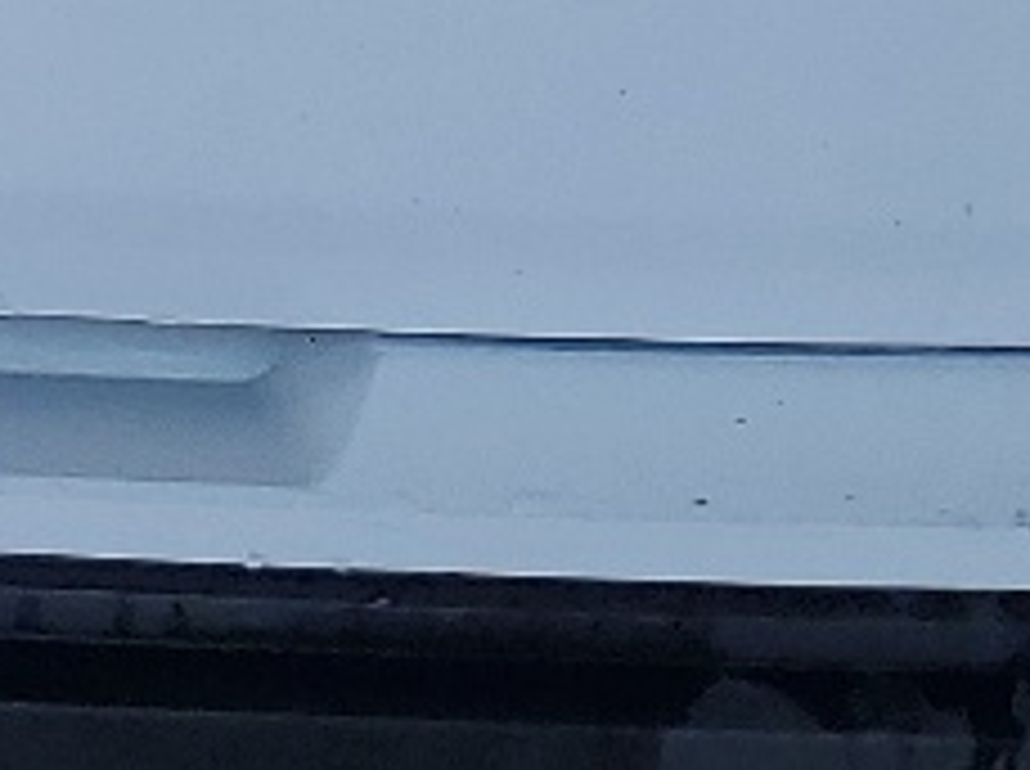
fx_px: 5407
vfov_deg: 7.7
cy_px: -955
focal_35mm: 182
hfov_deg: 10.8
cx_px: -67
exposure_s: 1/455
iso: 50
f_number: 1.5
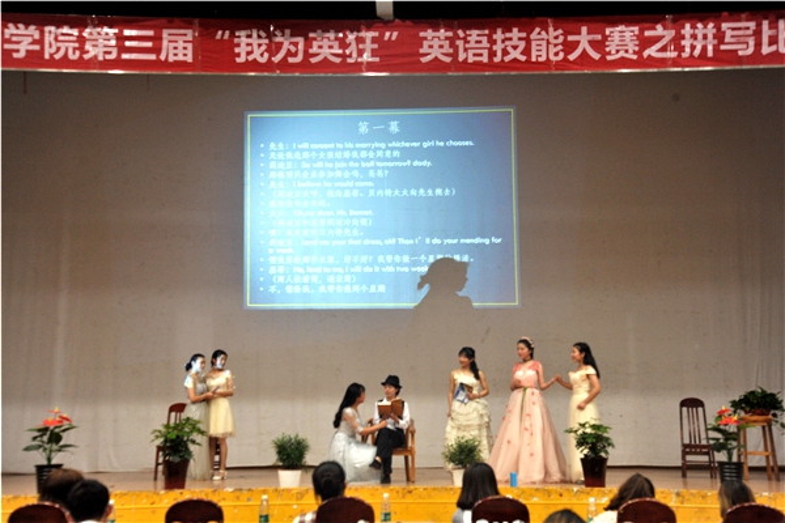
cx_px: 392
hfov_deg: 38.2
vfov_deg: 26.0
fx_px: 1134
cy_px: 262
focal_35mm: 52
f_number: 5.6
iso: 800
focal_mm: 52
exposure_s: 1/5
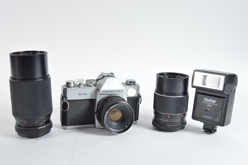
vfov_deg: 29.8
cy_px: 82
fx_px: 310
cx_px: 124
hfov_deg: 43.6
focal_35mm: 45
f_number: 8
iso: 100
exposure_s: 1/80
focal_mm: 30
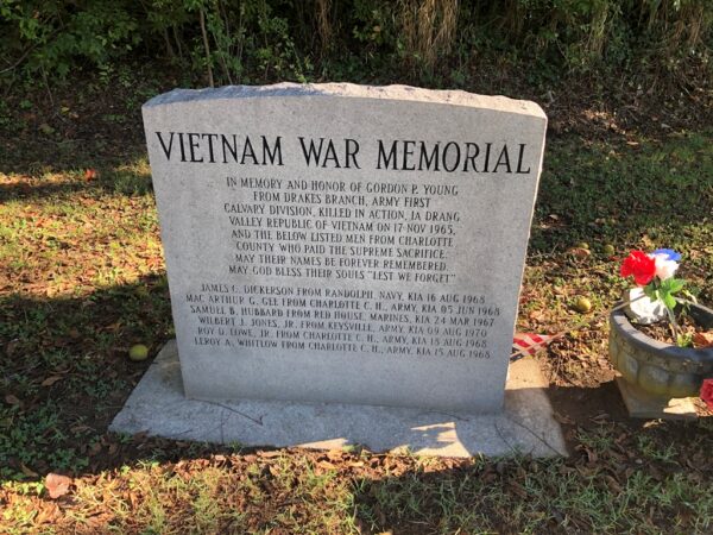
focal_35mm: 28
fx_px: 577
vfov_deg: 49.7
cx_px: 356
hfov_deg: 63.4
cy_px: 268
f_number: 1.8
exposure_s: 1/120
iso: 25
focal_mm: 3.99
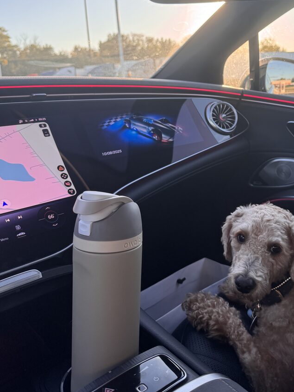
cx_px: 201
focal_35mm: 34
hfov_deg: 41.1
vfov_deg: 53.3
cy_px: 143
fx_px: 385
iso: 80
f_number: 1.78
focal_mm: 6.76
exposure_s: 1/445
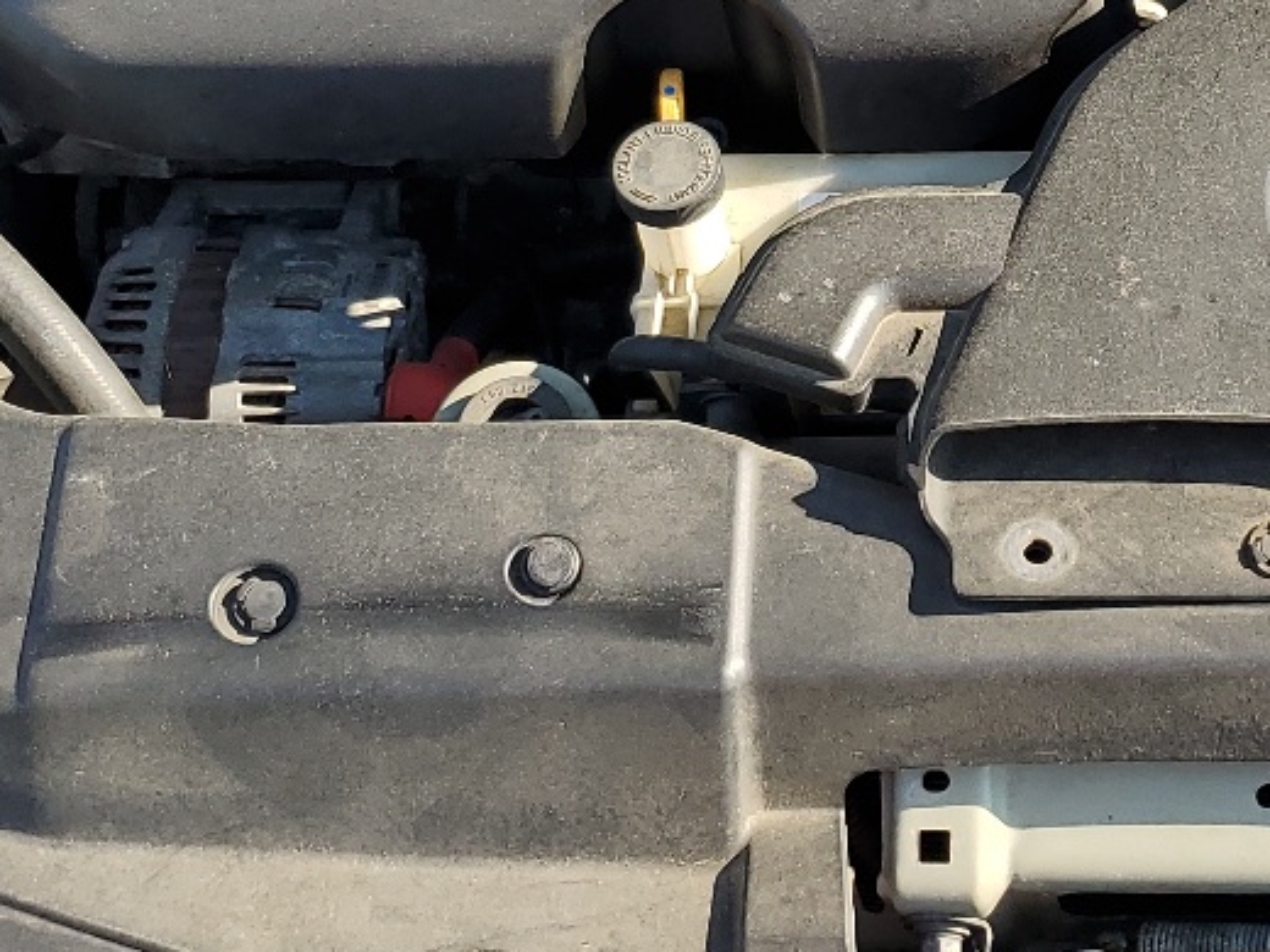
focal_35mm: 80
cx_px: 1055
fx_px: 2935
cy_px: 5
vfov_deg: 18.0
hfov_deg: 24.0
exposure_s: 1/1111
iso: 50
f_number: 1.5
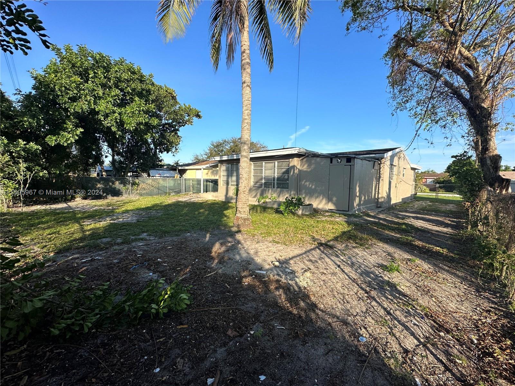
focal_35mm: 14
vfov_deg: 85.7
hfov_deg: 102.1
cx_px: 258
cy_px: 193
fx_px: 208
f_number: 2.2
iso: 50
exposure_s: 1/1147
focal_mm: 2.22
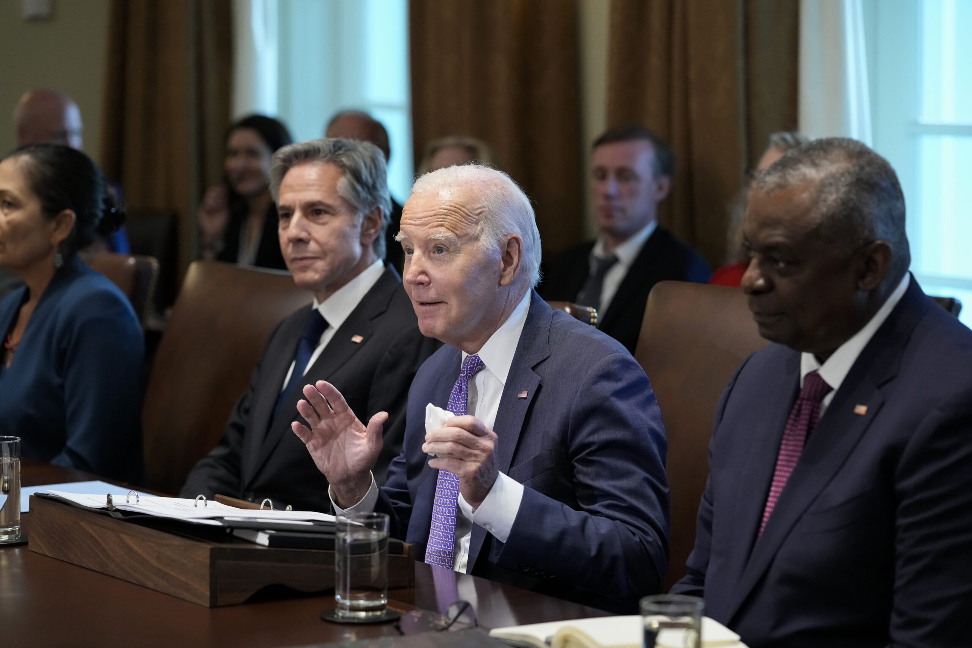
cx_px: 486
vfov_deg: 11.9
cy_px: 324
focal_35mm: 115
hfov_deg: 17.8
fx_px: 3105
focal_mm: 115
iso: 3200
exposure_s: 1/200
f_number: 3.5
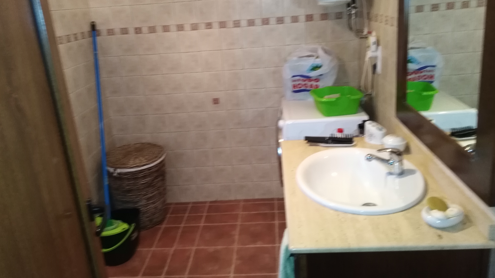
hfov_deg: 66.1
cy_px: 113
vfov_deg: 40.0
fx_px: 381
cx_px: 250
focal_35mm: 29
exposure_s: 1/15
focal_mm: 3.83
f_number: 2.2
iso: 877
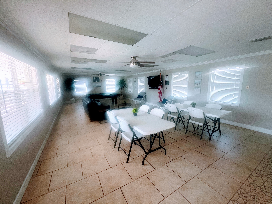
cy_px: 102
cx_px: 136
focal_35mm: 13
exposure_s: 1/99
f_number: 1.8
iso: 125
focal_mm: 1.57
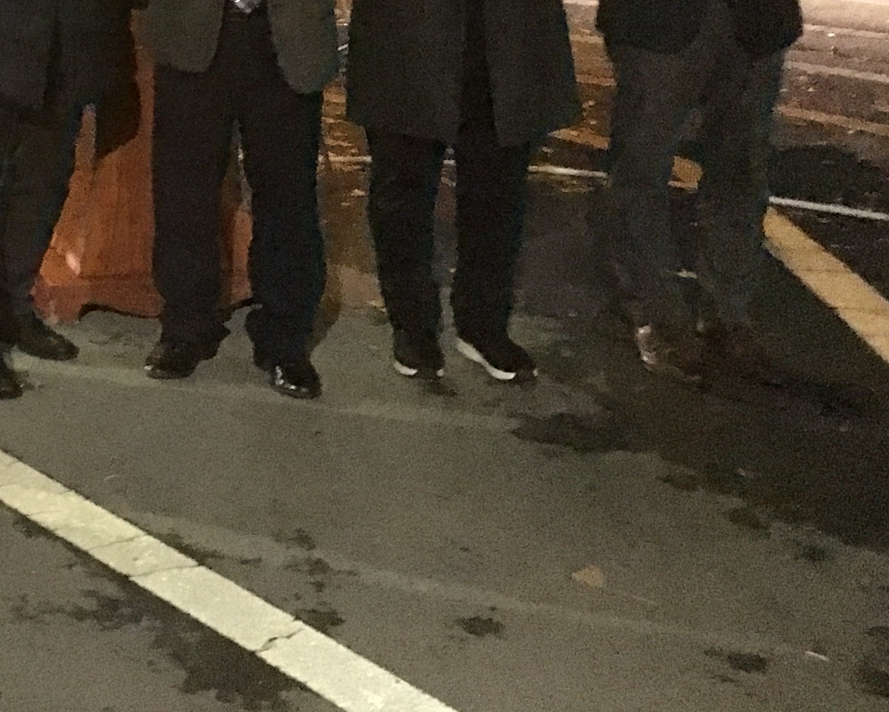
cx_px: -329
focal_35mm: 78
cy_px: -169
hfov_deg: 21.6
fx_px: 2053
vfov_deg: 18.5
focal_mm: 4.15
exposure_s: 1/15
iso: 1250
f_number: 2.2
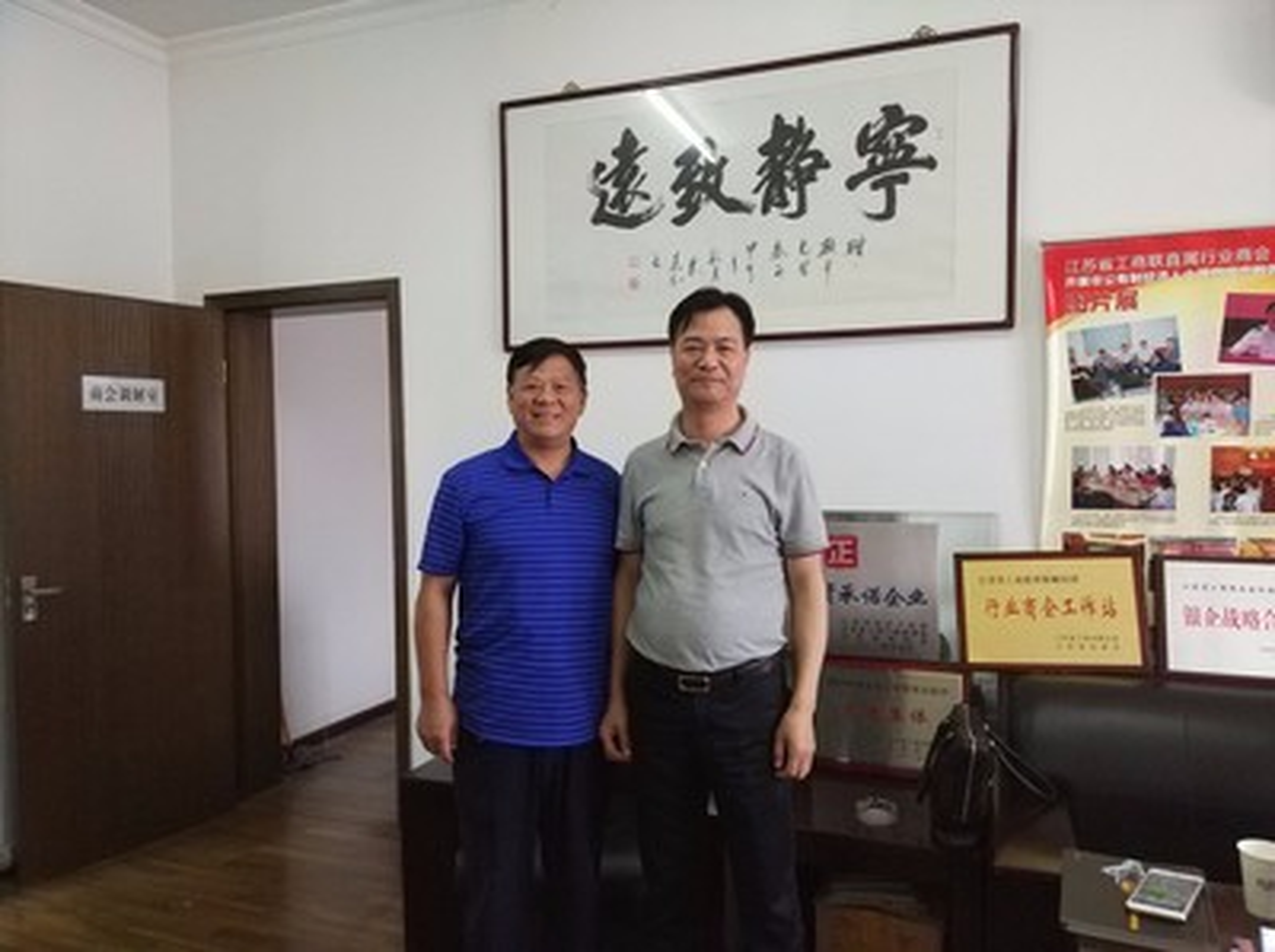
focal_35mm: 23
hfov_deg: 74.0
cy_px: 476
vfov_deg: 58.8
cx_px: 638
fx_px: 846
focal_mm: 4.06
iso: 1000
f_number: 2
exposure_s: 1/50
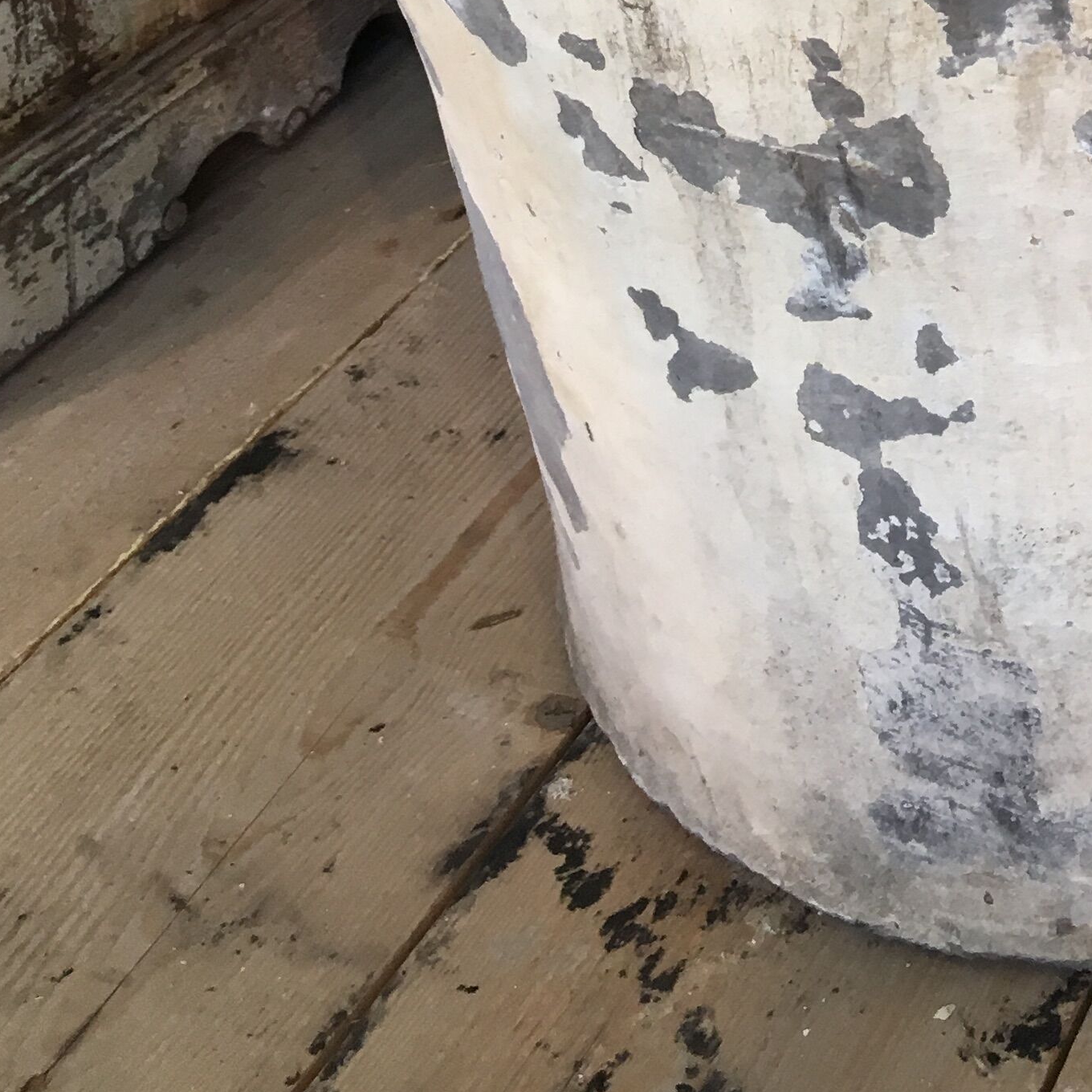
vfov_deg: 20.0
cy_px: -486
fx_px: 2712
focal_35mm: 76
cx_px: 1081
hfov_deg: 22.0
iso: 40
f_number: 2.2
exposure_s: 1/33
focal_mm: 4.15
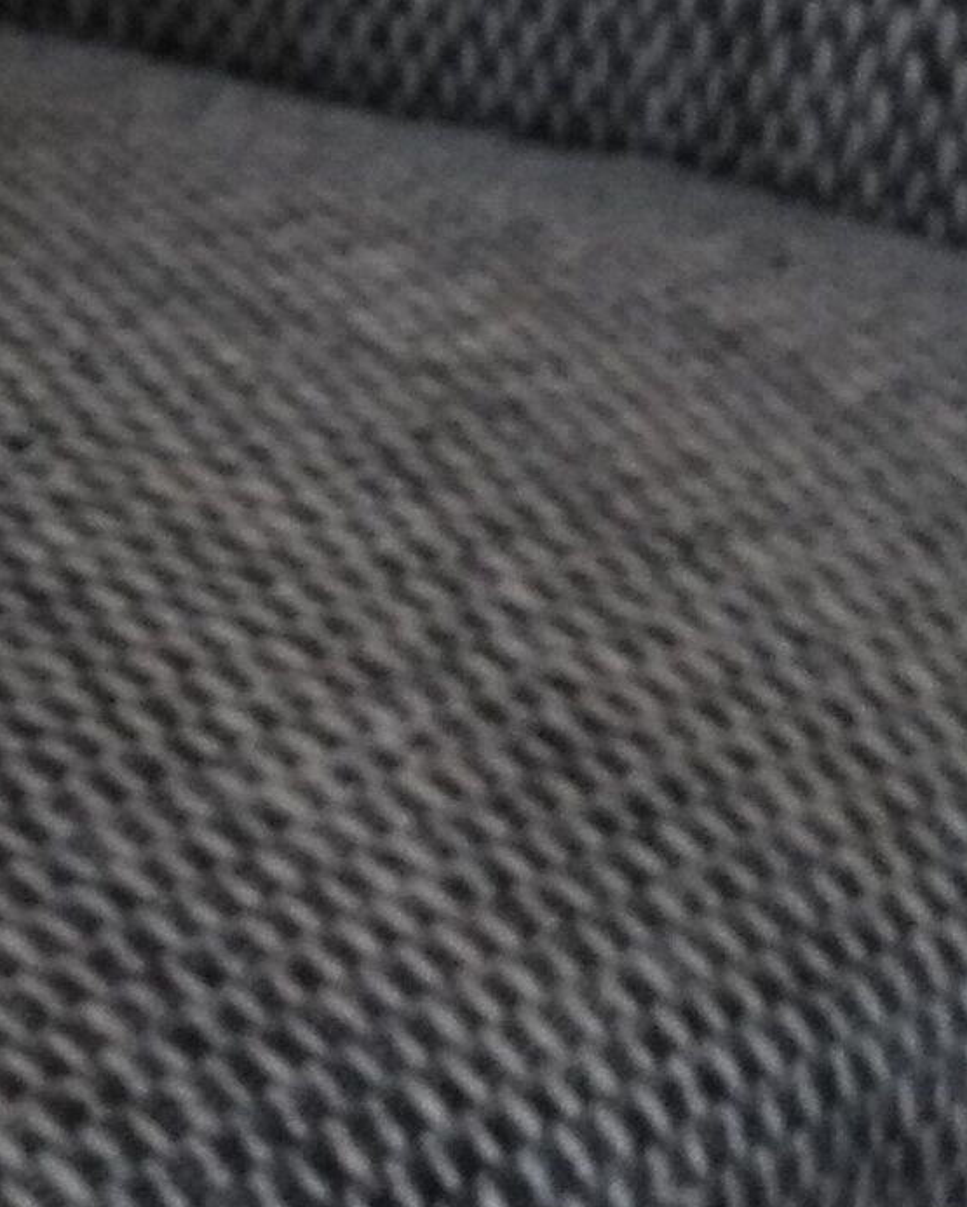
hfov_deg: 9.0
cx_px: -812
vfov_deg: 11.7
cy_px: 279
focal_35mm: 164
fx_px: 5863
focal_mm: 2.96
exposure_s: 1/30
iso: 262
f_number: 2
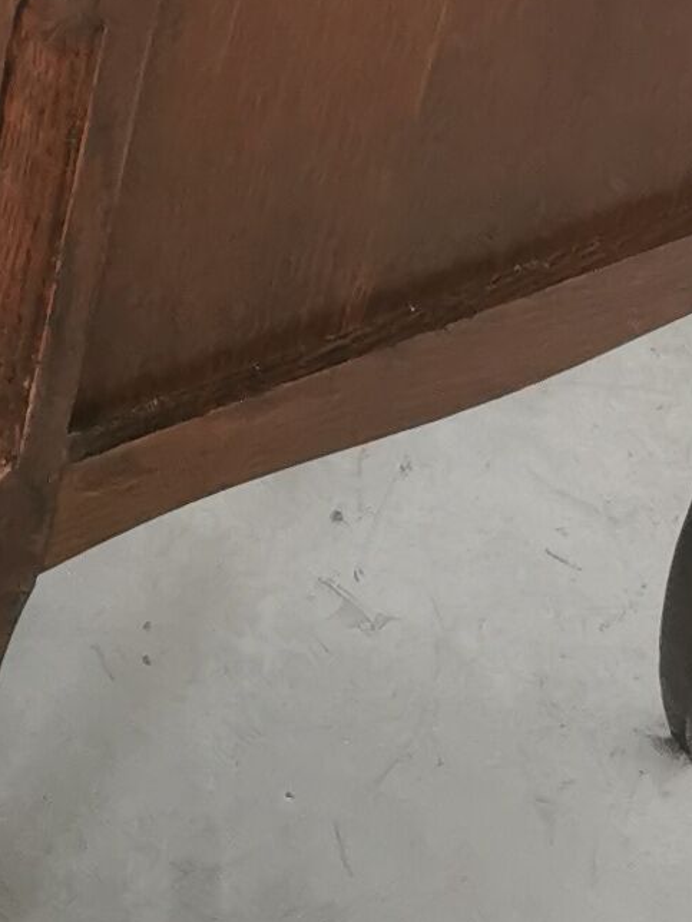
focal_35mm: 153
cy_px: -949
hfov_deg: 9.4
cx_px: -358
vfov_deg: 11.6
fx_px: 4078
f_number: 1.8
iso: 160
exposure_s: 1/100
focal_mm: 5.58
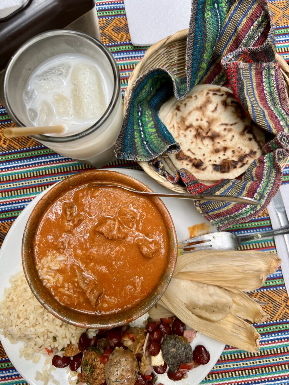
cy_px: 192
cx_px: 144
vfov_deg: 67.3
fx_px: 289
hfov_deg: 53.1
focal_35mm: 26
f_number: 1.5
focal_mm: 5.7
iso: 32
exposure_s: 1/143
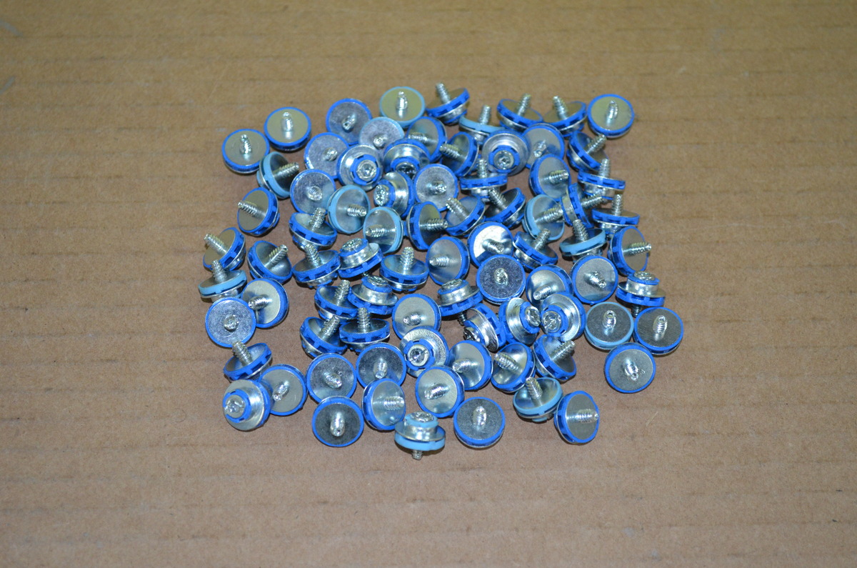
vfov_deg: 19.6
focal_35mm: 69
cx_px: 428
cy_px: 284
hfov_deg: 29.3
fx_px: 1639
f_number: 5.3
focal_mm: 46
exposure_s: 1/60
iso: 2000
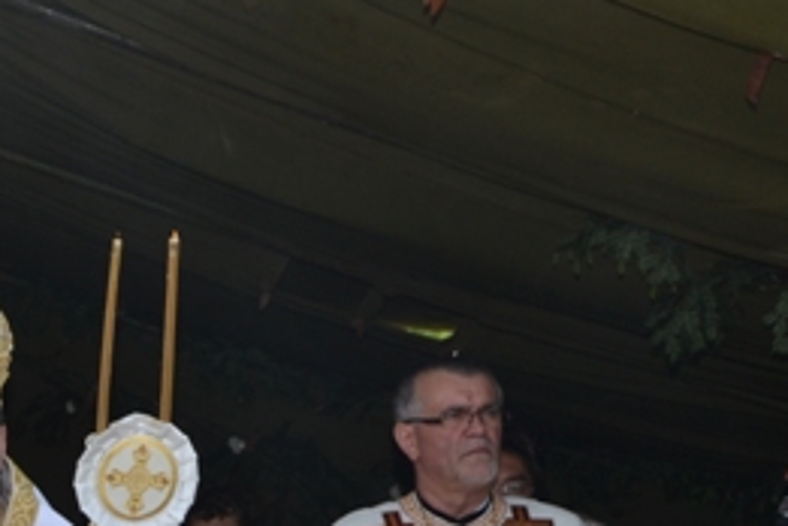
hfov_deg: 14.1
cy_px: 653
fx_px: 3086
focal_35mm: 141
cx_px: -178
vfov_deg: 9.6
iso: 100
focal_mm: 32
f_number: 6.3
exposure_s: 1/160
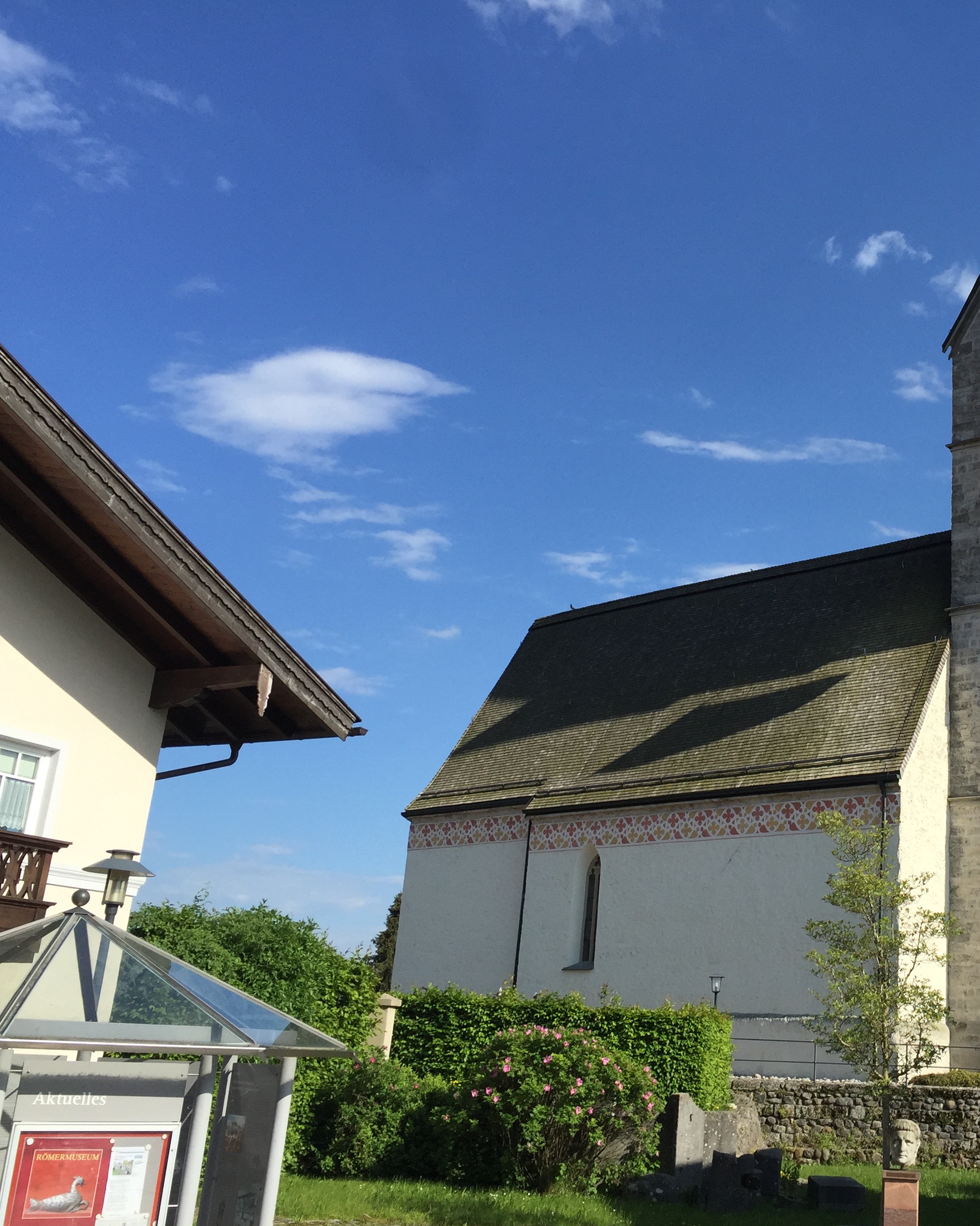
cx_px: 821
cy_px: 614
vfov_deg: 47.9
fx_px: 1378
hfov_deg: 37.4
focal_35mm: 38
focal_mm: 4.15
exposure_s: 1/2326
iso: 32
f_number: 2.2
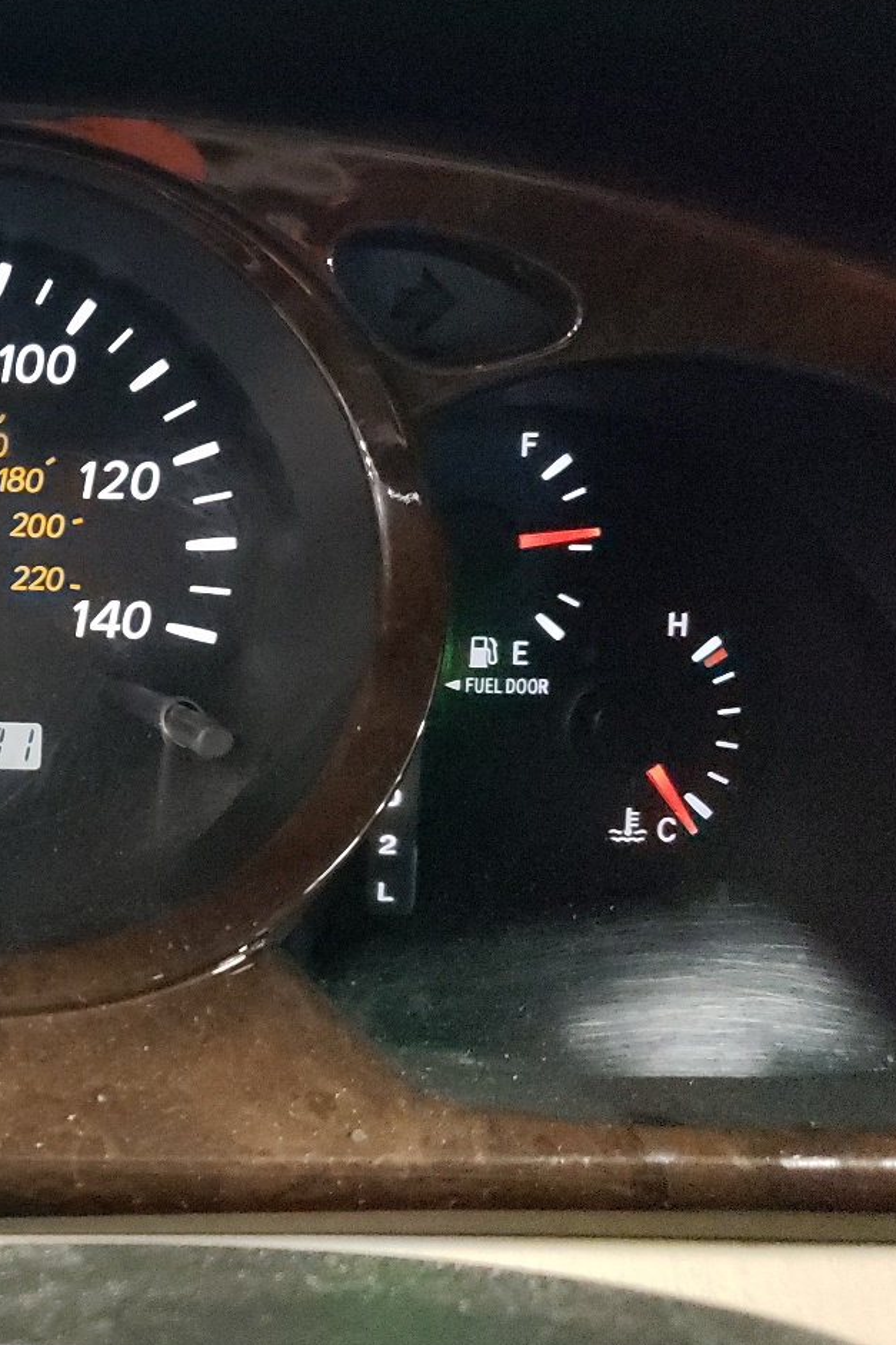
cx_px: -187
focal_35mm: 46
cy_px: 642
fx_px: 1718
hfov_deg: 26.0
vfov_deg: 42.7
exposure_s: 1/24
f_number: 1.5
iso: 884
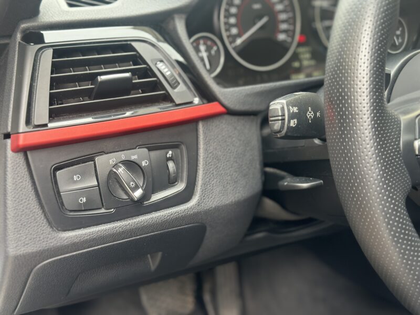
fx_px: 582
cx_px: 210
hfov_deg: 39.7
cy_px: 158
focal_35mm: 48
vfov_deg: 30.3
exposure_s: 1/78
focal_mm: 6.86
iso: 125
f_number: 1.78
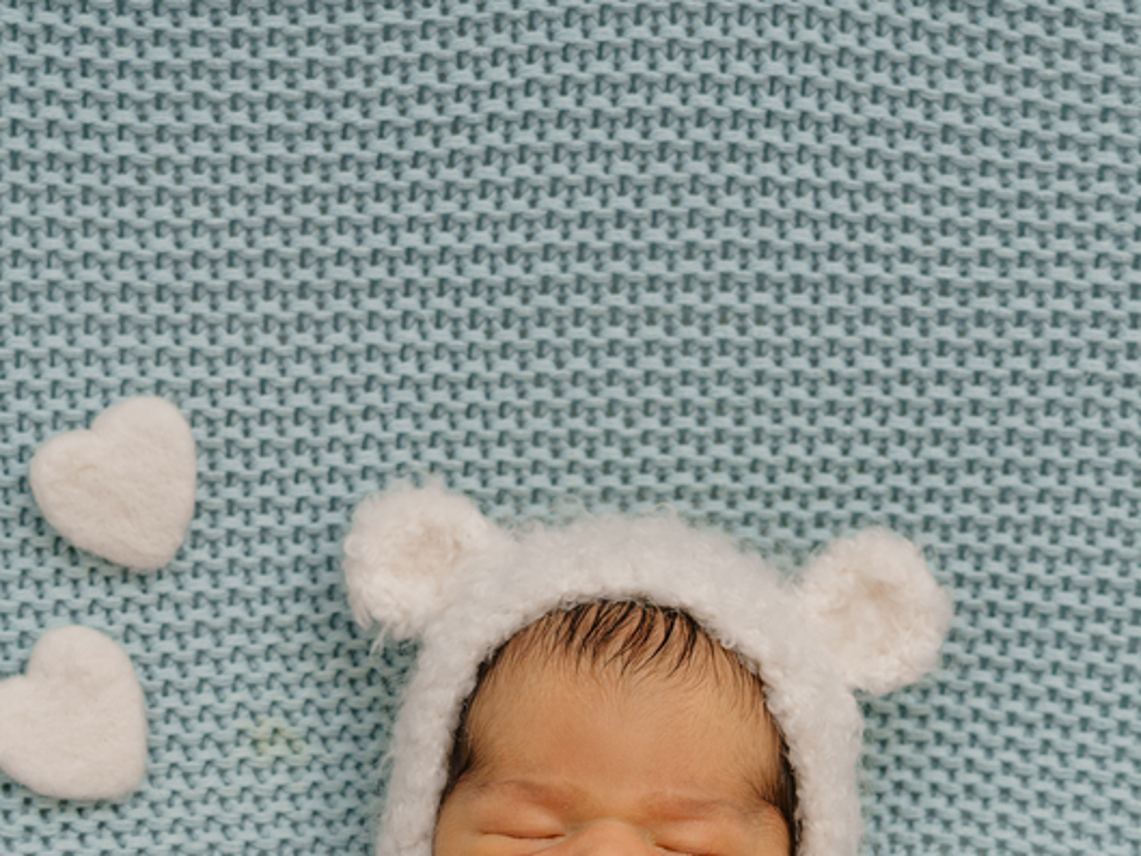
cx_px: 567
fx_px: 3594
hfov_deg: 18.0
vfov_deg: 13.4
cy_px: 834
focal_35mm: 109
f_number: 3.5
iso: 320
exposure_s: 1/200
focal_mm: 50
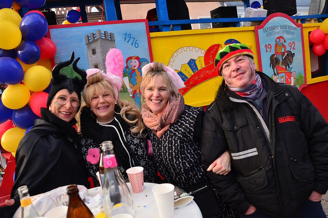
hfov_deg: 67.5
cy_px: 109
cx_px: 164
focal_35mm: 27
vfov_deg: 47.8
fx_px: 246
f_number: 5.6
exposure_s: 1/250
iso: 400
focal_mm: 18
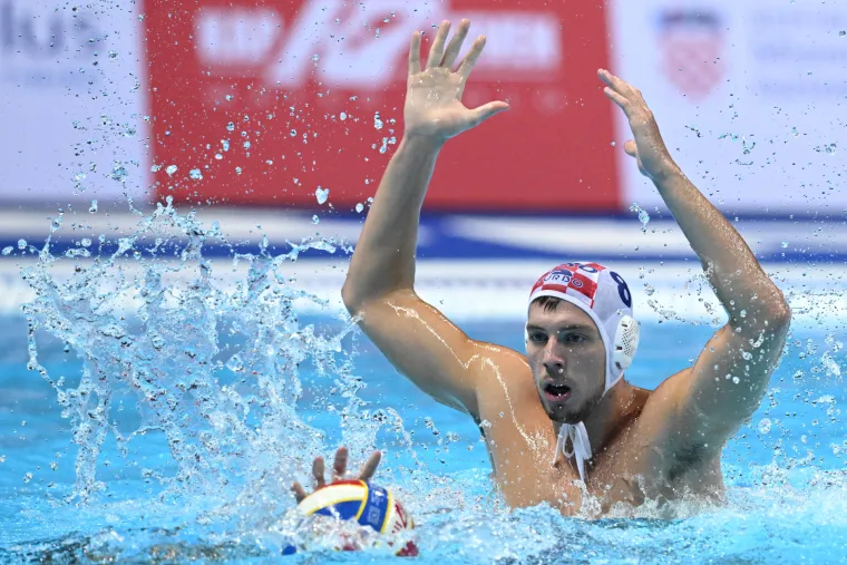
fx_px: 9412
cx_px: 424
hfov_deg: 5.2
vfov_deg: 3.4
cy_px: 282
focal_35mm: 400
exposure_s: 1/3200
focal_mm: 400
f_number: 4
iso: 5000
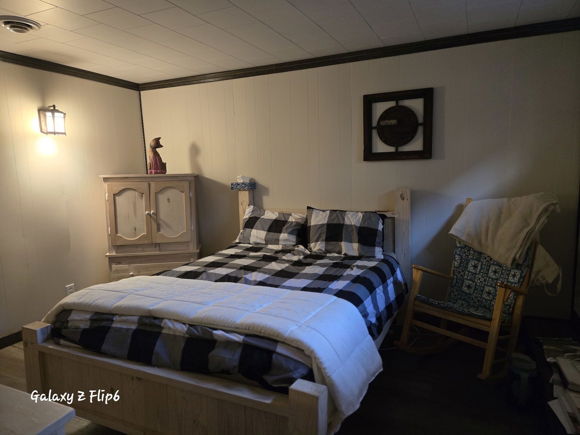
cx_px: 290
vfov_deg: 58.9
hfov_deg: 73.9
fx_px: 385
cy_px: 218
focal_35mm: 23
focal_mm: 5.4
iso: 800
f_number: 1.8
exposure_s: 1/60
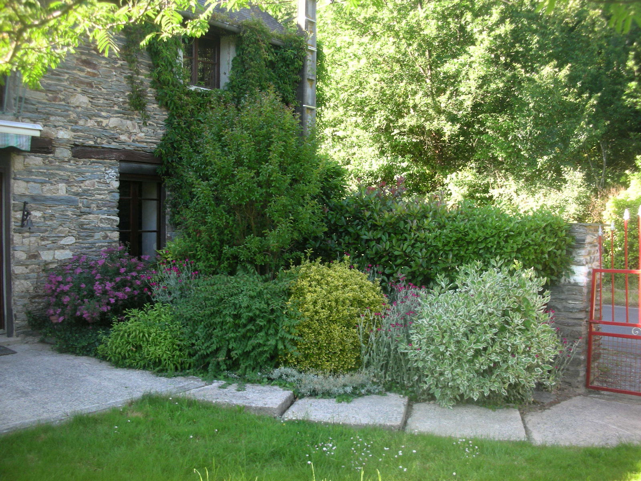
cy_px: 240
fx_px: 648
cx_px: 320
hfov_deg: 52.6
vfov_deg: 40.7
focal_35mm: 35
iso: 50
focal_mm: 5.8
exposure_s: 1/34.3
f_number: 3
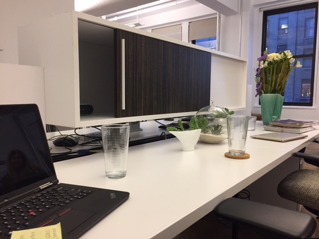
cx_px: 160
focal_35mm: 29
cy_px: 120
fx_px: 267
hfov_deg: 61.7
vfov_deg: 48.2
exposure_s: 1/30
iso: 125
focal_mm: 4.15
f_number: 2.2
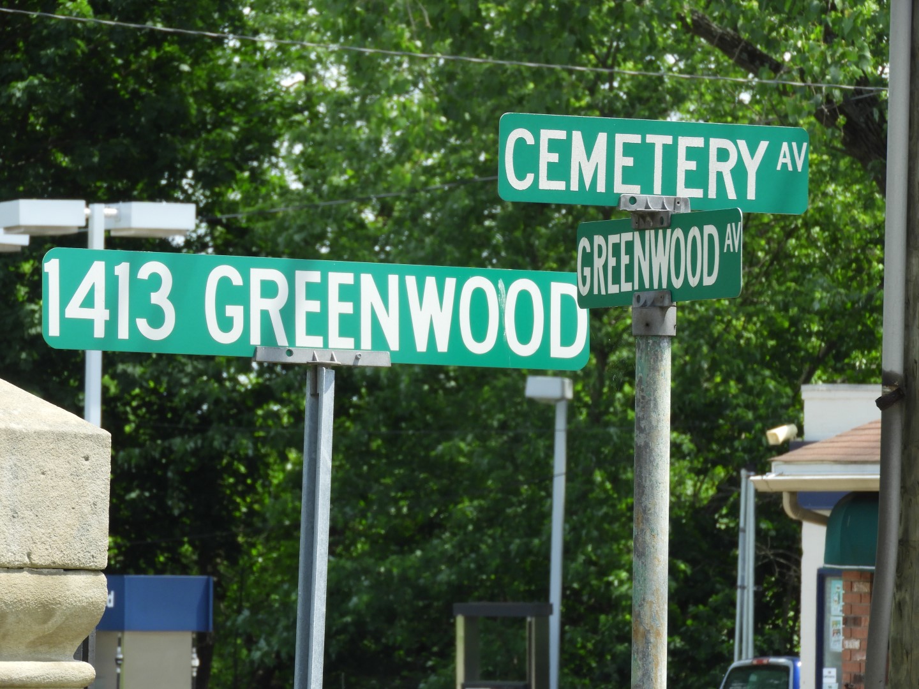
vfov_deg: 5.0
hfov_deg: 6.6
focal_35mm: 300
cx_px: 460
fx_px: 7965
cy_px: 344
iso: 100
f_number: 5.5
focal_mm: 53.7
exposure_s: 1/160
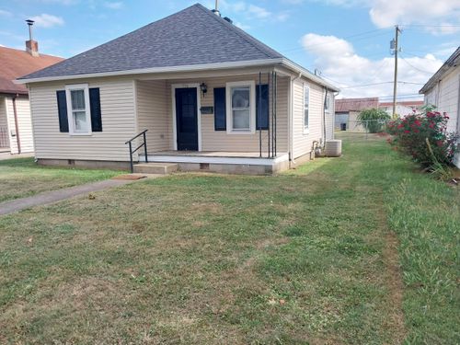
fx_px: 346
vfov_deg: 53.1
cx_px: 230
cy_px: 172
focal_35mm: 26
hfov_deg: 67.3
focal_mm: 4
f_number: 1.8
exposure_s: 1/197
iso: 20
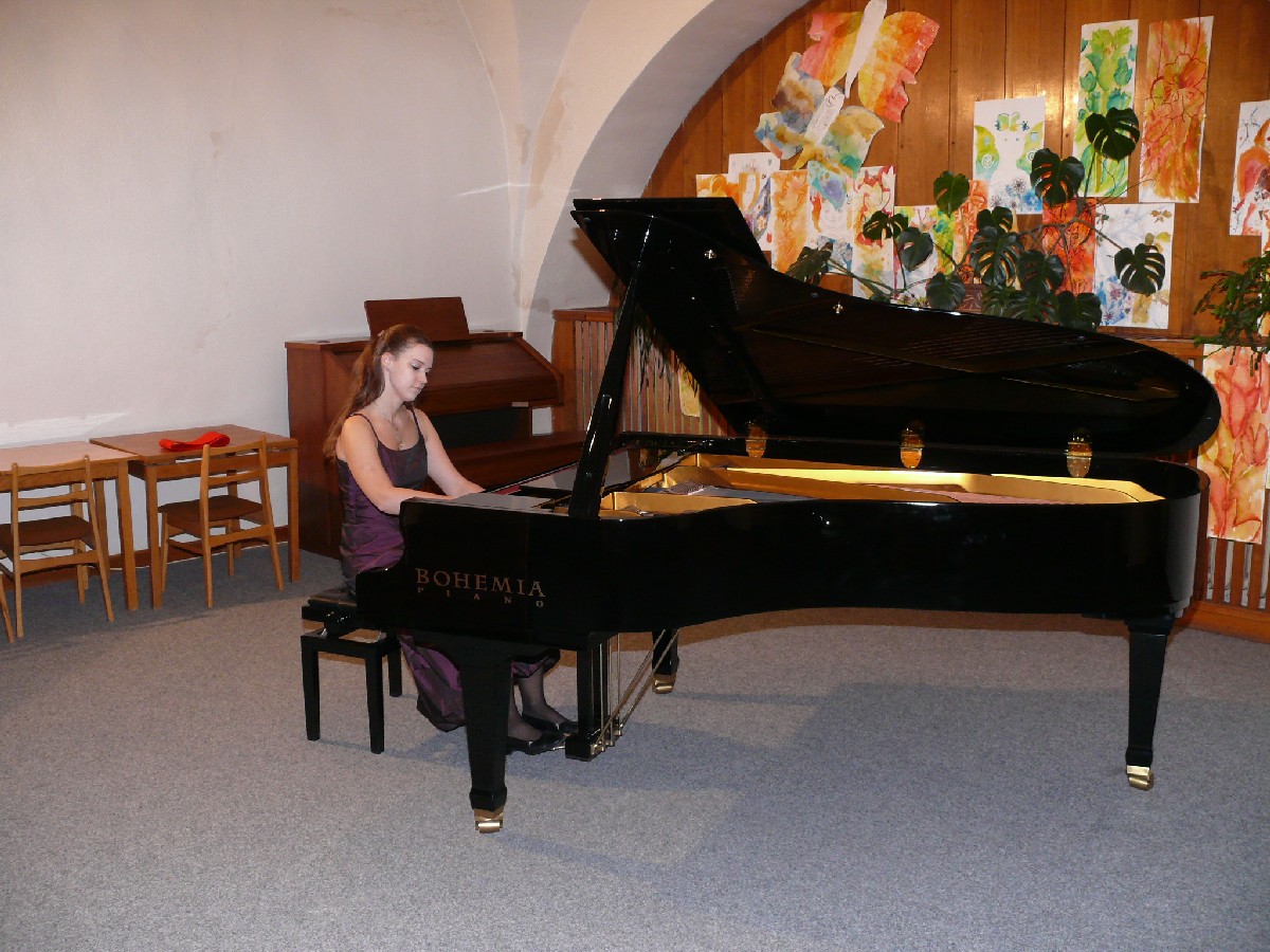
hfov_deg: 52.6
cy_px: 476
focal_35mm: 35
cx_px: 635
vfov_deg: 40.7
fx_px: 1284
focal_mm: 7.4
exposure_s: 1/30
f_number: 2.8
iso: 200
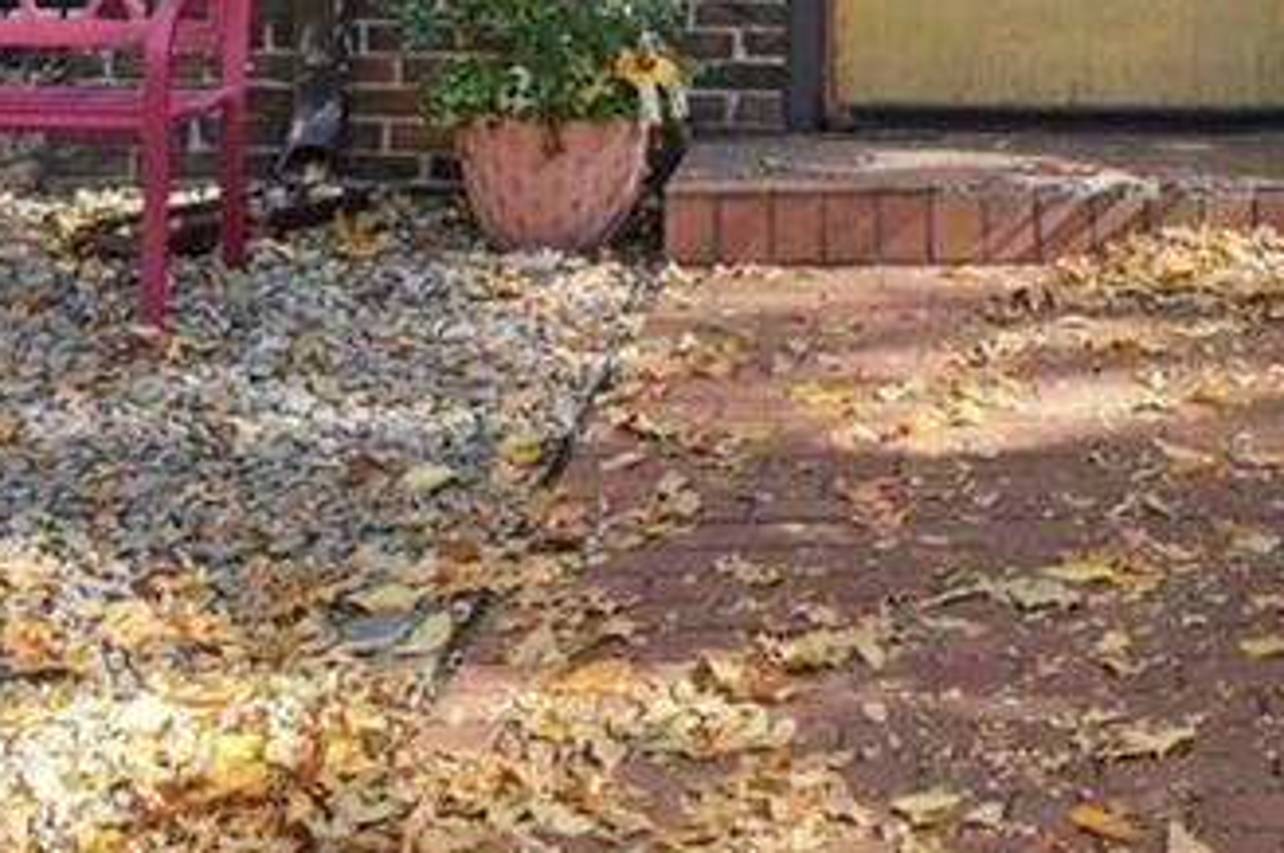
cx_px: 1104
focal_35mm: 83
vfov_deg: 15.3
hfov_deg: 24.0
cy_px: -395
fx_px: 2957
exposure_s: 1/100
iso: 400
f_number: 11
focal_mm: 17
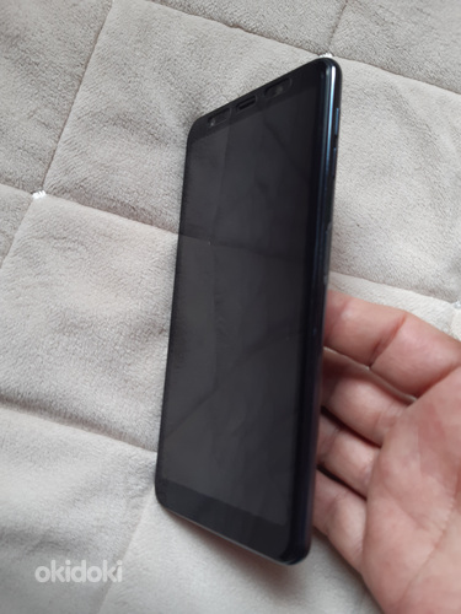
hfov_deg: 53.1
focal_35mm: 26
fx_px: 462
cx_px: 230
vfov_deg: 67.3
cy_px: 307
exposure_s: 1/120
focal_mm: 3.92
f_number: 1.7
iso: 50
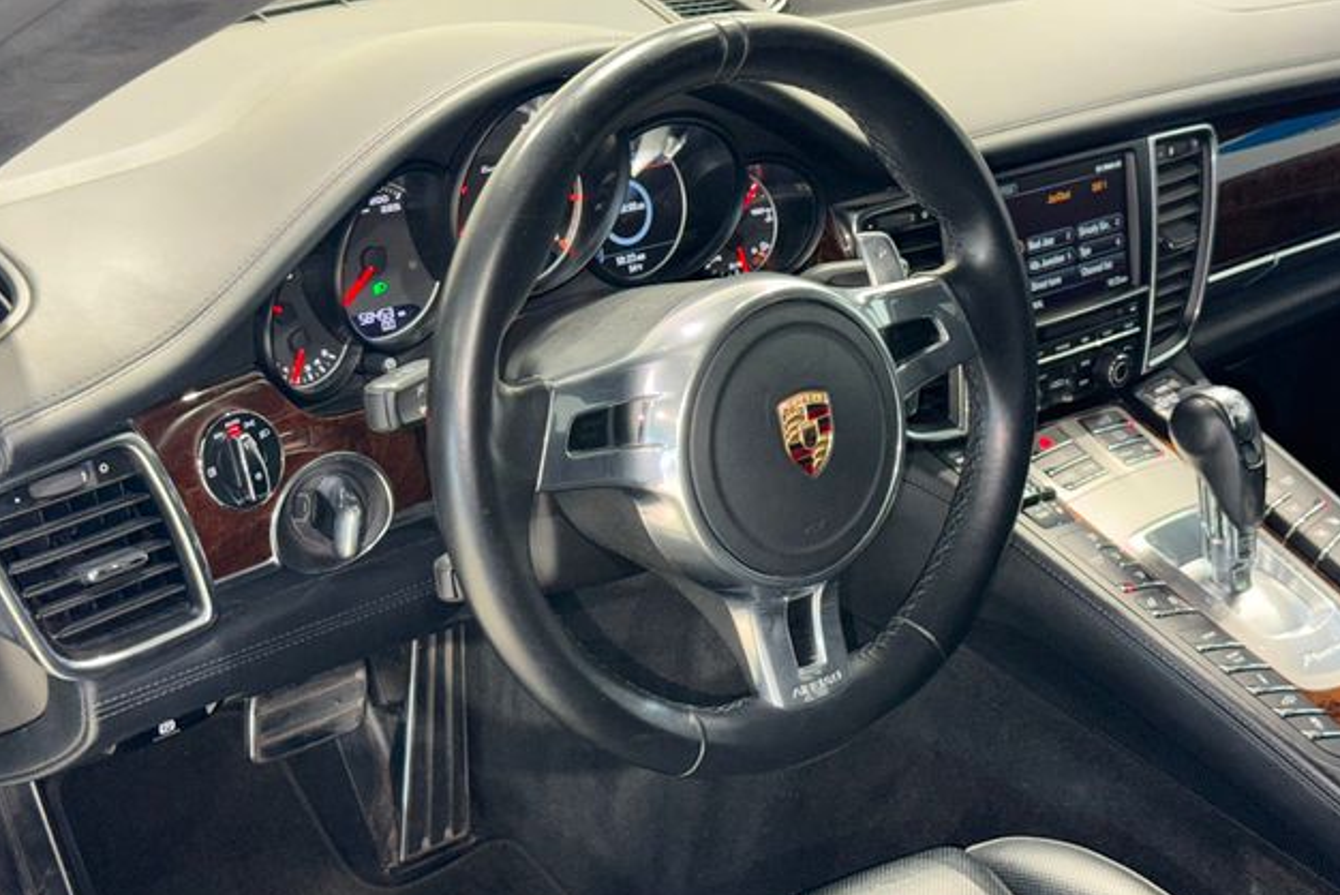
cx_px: 664
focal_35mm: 51
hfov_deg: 38.9
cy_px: 409
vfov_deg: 26.5
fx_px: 1899
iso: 64
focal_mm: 6.76
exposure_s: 1/12
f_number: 1.78
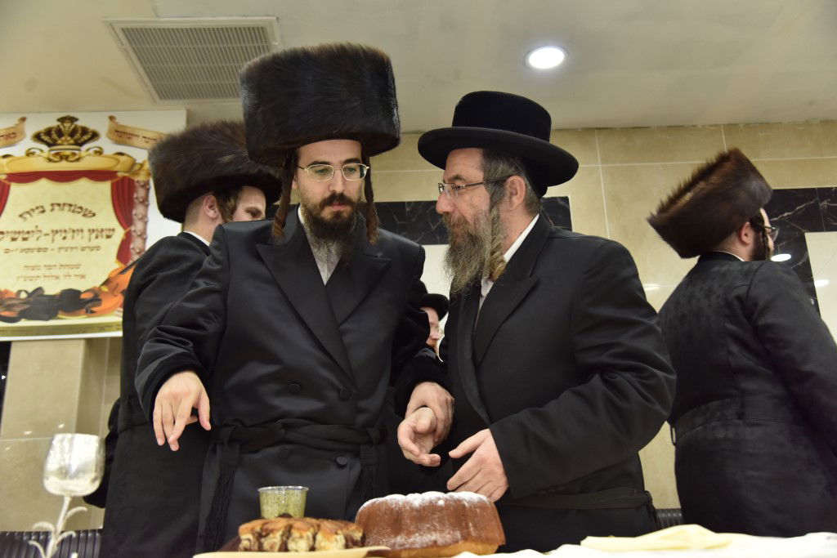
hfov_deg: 54.4
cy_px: 279
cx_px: 418
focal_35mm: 35
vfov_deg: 37.9
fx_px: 814
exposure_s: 1/160
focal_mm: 35
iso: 1000
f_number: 4
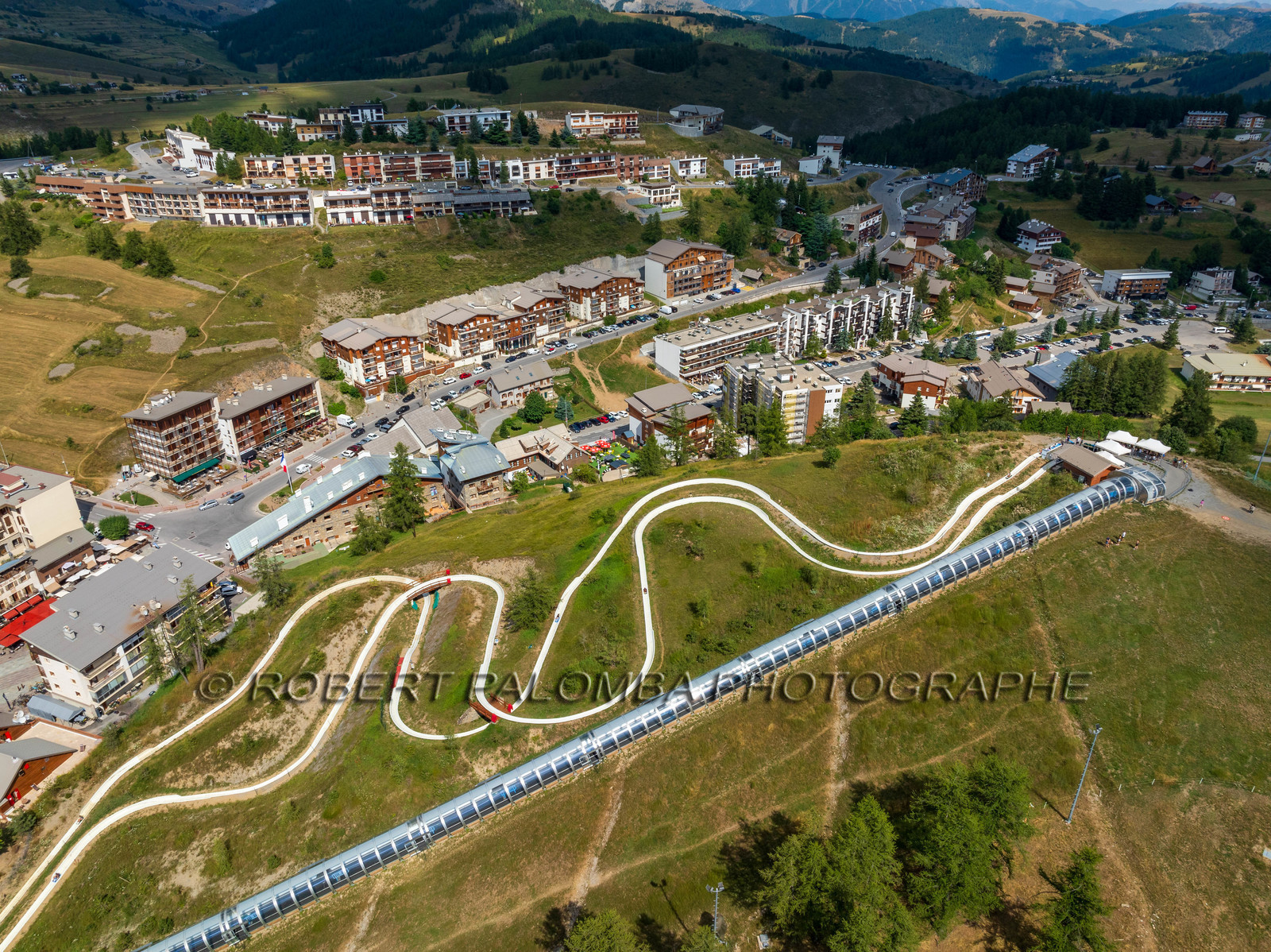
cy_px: 476
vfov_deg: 56.8
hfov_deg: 71.6
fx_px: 881
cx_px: 636
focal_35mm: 24
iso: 100
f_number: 11
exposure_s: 1/200
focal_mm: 12.3
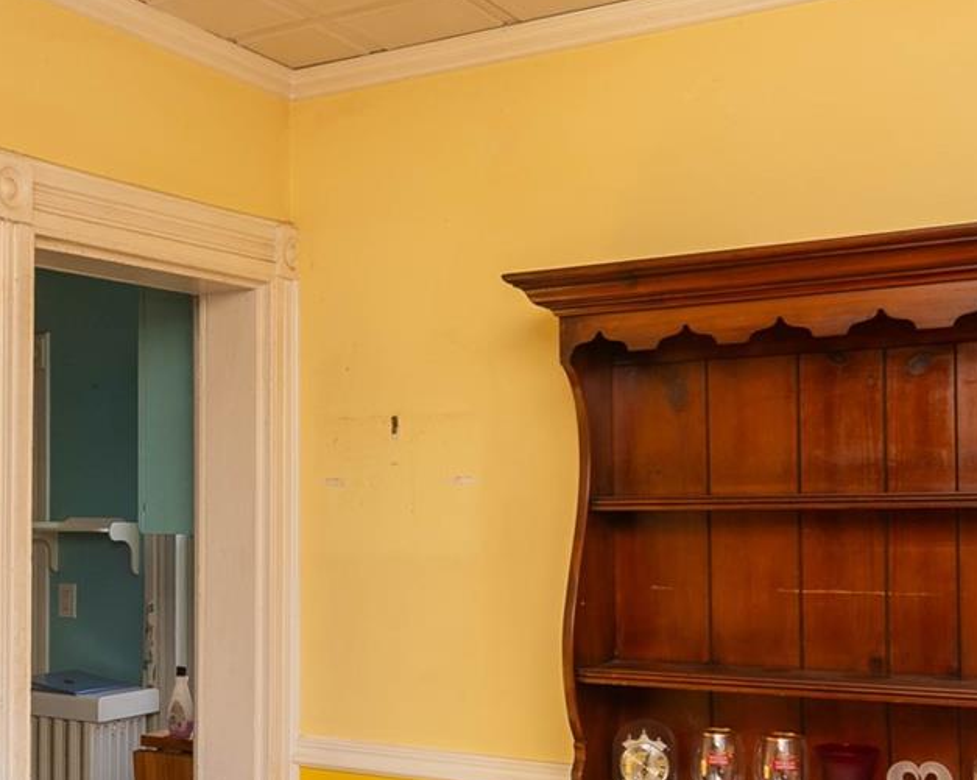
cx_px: 238
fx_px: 1329
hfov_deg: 39.2
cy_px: 631
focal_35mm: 46
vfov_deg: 31.8
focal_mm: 10
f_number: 4
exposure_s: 1/60
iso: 100
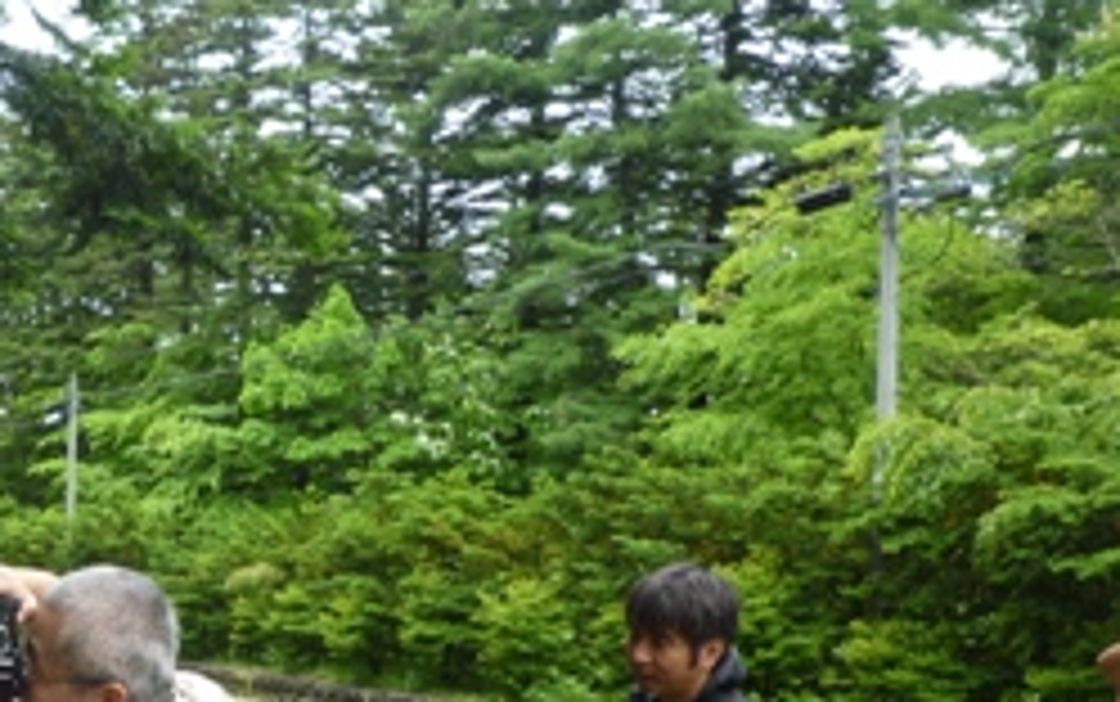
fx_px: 1558
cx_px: 126
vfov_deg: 24.6
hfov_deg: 37.2
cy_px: 648
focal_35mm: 51
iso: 80
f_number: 2.8
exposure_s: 1/160
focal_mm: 4.4
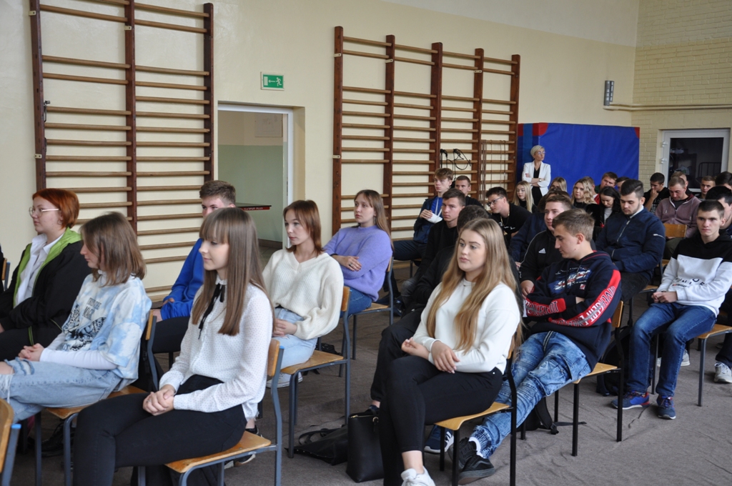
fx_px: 853
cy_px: 243
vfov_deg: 31.8
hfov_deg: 46.5
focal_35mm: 42
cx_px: 366
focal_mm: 28
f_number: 5.6
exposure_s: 1/30
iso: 400
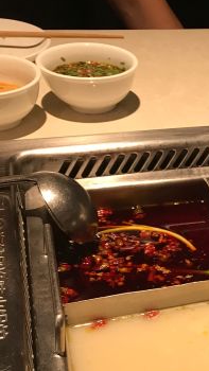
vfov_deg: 34.0
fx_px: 601
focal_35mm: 61
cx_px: 337
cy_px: 254
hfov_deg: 17.3
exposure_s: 1/33
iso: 25
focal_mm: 3.99
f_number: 1.8
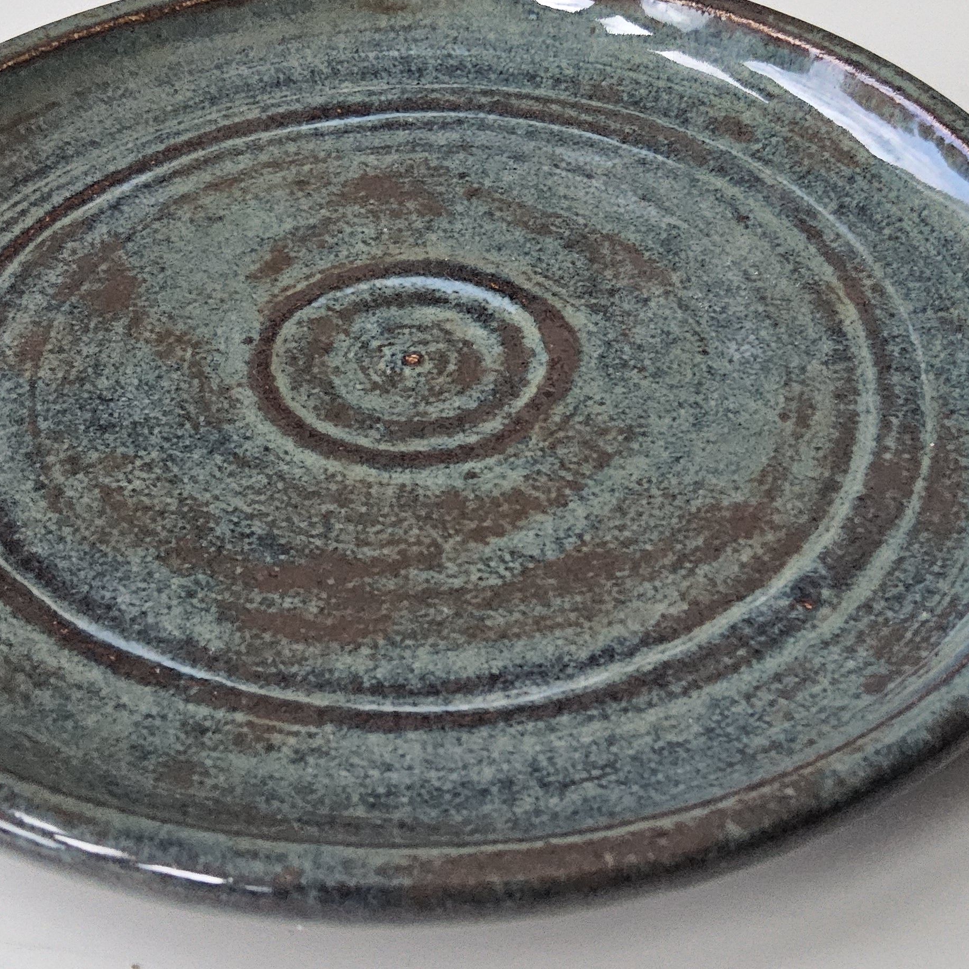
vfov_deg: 36.8
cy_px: 465
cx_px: 500
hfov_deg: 36.8
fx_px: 1457
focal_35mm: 46
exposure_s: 1/120
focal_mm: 3.08
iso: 500
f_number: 2
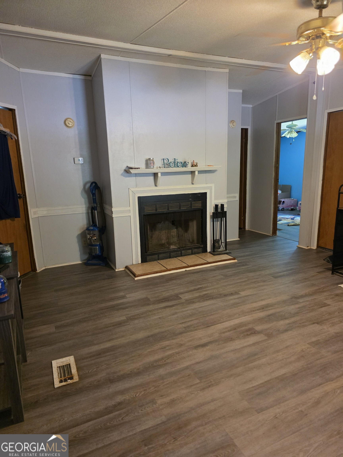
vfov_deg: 73.9
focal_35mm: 23
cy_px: 228
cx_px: 172
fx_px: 304
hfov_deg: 58.9
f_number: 1.7
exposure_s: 1/120
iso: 800
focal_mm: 6.3
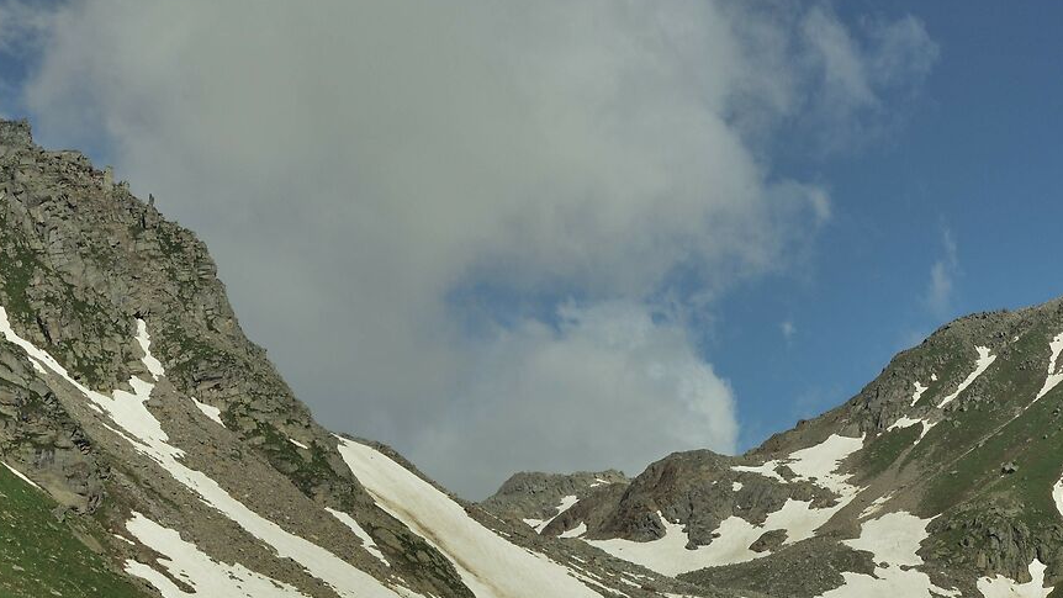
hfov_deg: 27.6
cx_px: 1167
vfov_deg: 15.8
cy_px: 915
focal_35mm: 70
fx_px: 1973
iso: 100
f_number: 11
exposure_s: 1/125
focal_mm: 24
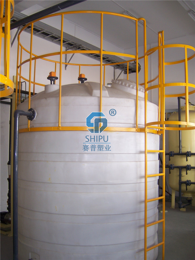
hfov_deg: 39.7
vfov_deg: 51.3
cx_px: 98
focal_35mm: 36
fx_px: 270
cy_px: 130
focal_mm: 6.2
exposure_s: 1/60
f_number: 2.8
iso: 80
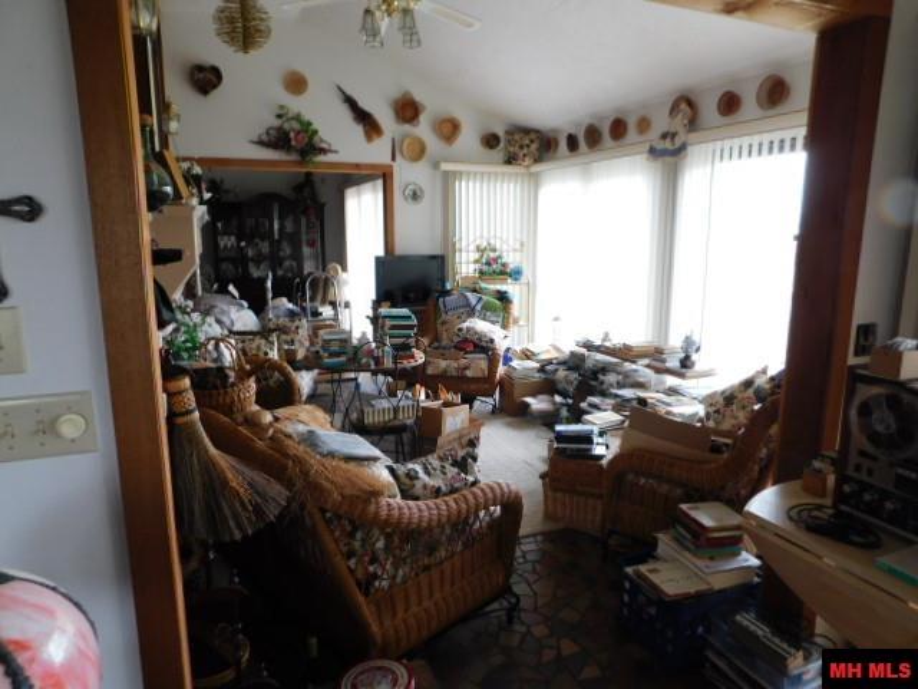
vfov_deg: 58.9
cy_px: 344
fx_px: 610
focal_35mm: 23
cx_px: 459
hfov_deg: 73.9
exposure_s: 1/30
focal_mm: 4
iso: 125
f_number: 3
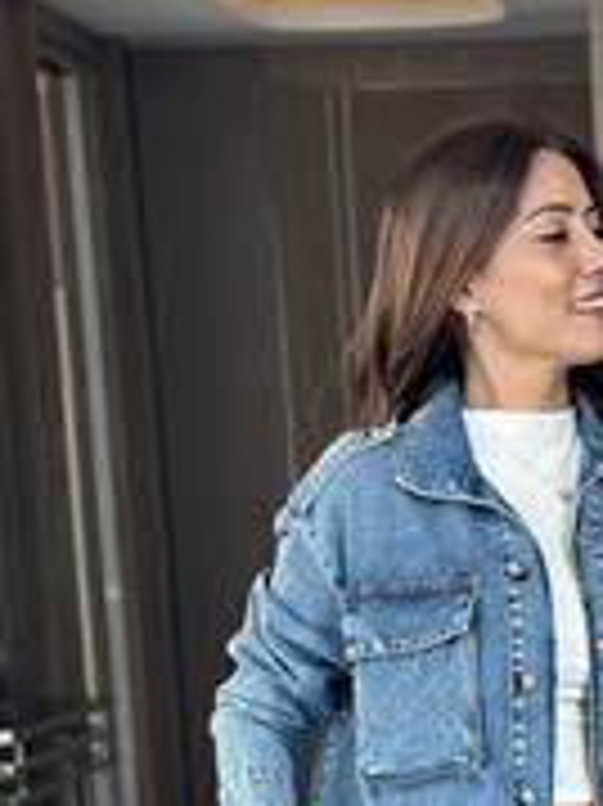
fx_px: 3163
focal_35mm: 136
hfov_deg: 10.8
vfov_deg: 14.1
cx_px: 603
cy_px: 986
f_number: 1.78
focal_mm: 6.86
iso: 125
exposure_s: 1/78
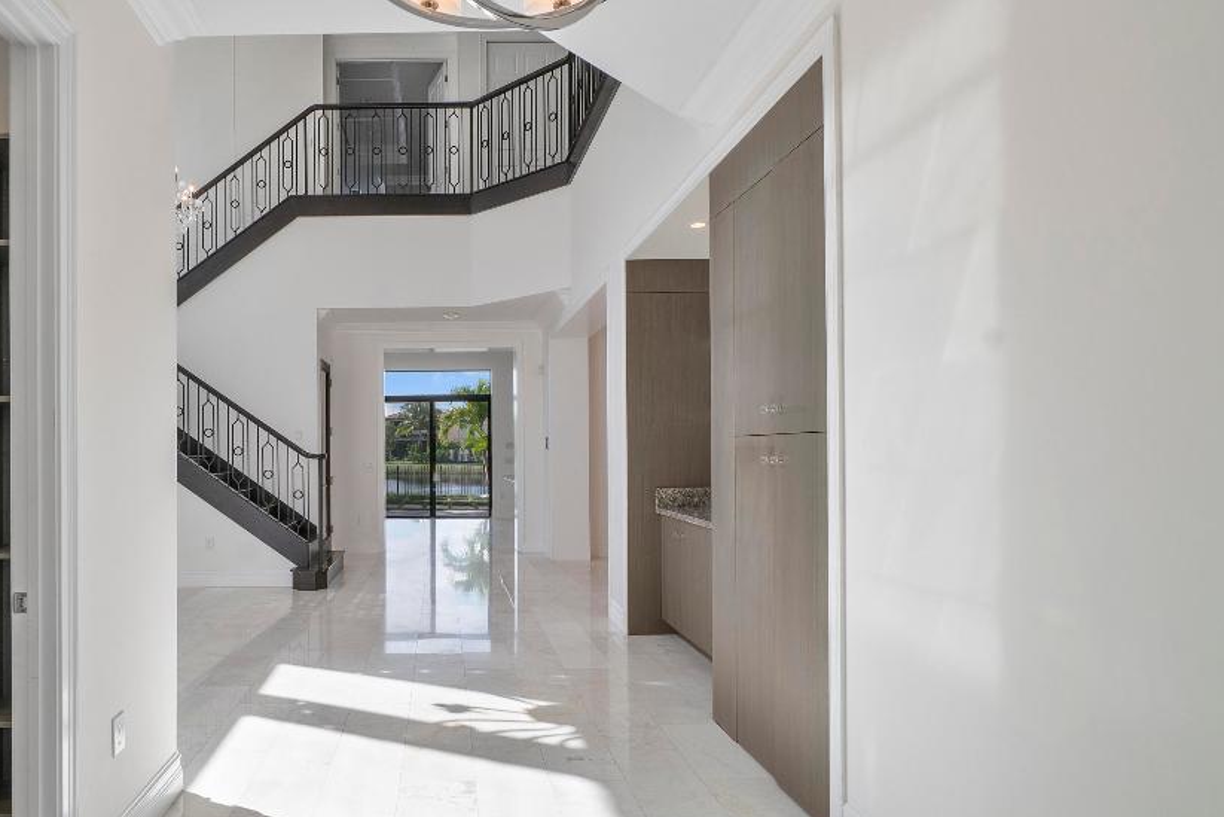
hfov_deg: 79.4
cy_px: 451
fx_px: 714
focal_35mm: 21
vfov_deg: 59.4
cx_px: 443
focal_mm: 10
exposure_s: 1/80
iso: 160
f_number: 11
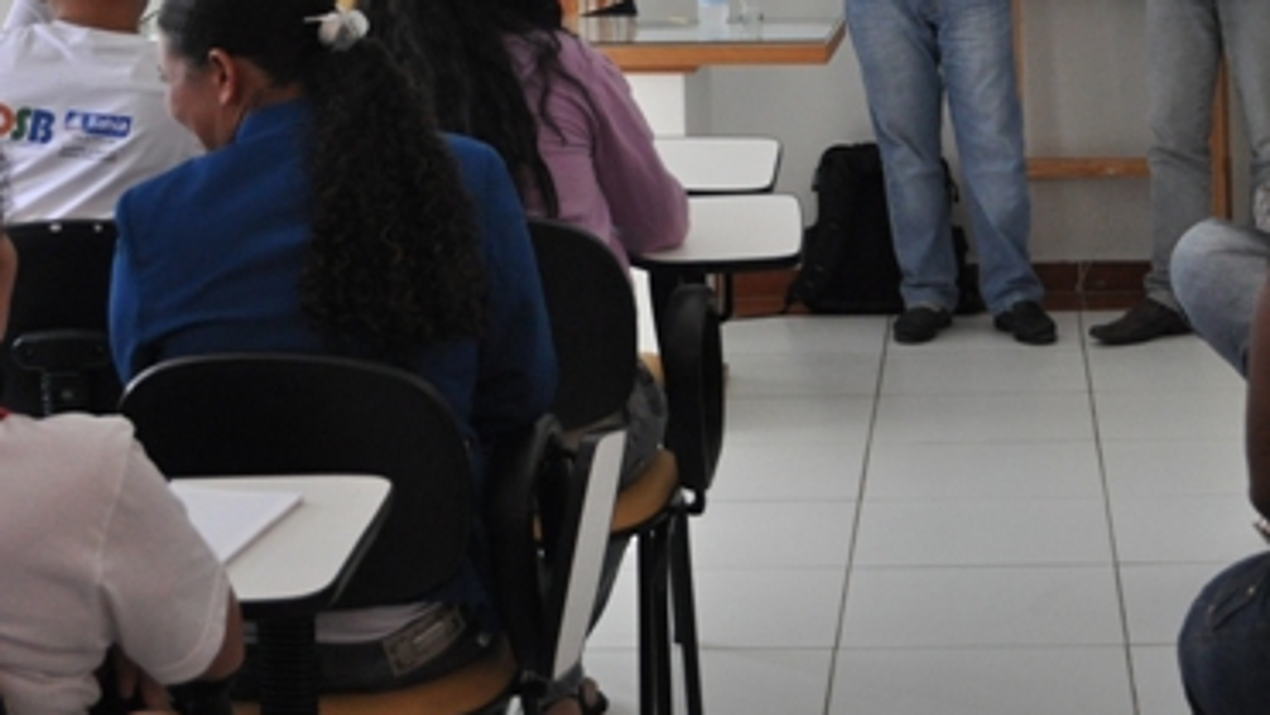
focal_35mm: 88
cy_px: -91
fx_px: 2964
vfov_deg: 13.5
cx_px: 852
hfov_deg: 24.1
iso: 800
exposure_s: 1/40
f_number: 4.2
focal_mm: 26
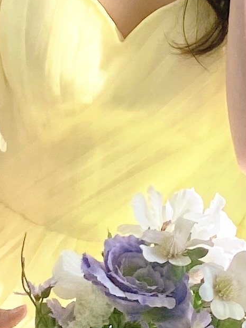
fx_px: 1601
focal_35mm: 169
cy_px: -177
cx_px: 85
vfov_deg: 11.2
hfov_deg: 8.8
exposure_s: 1/1043
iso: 32
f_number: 1.8
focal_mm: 4.25
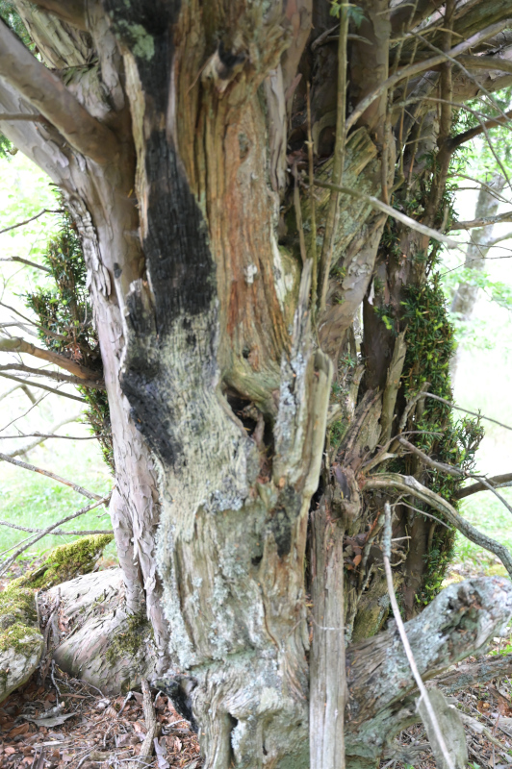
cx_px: 256
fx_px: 962
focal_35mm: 45
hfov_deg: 29.8
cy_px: 384
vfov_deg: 43.6
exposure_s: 1/200
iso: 3200
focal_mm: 45
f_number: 4
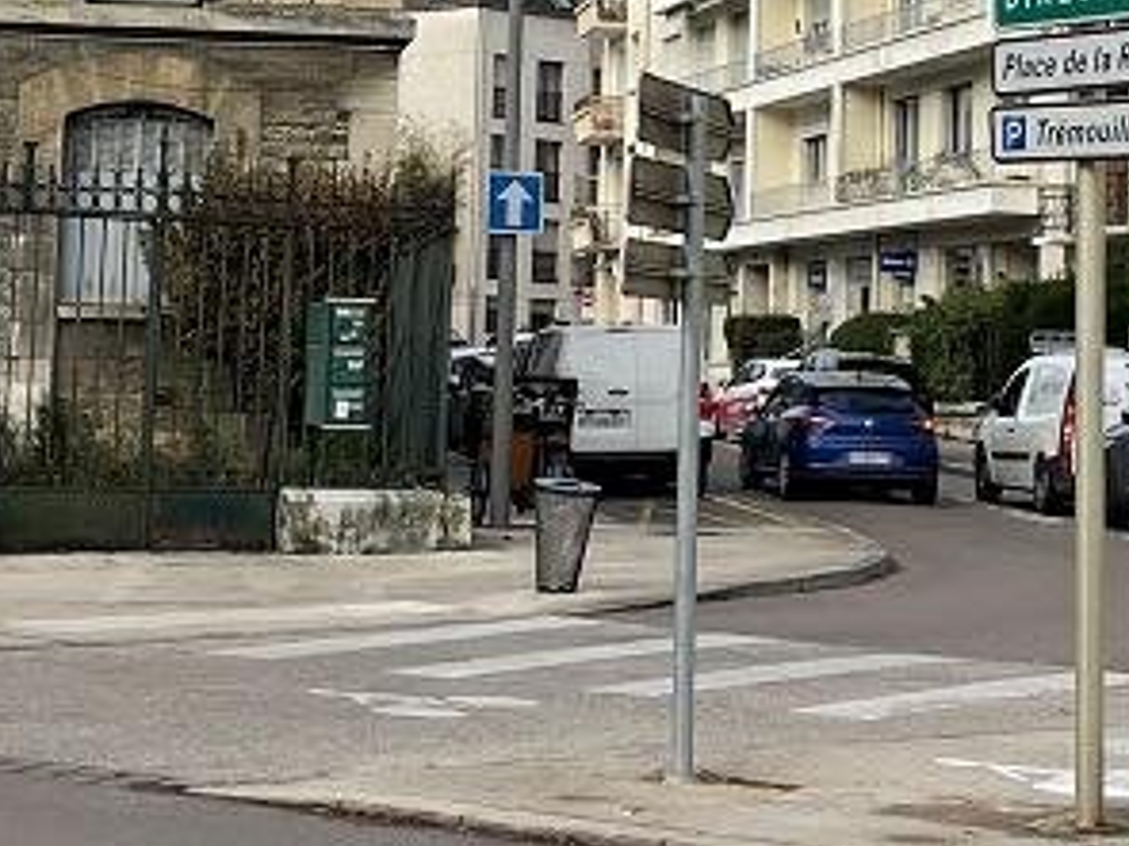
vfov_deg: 12.9
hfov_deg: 17.4
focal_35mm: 113
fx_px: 3684
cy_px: -73
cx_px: 697
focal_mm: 4.2
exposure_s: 1/2053
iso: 32
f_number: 1.6
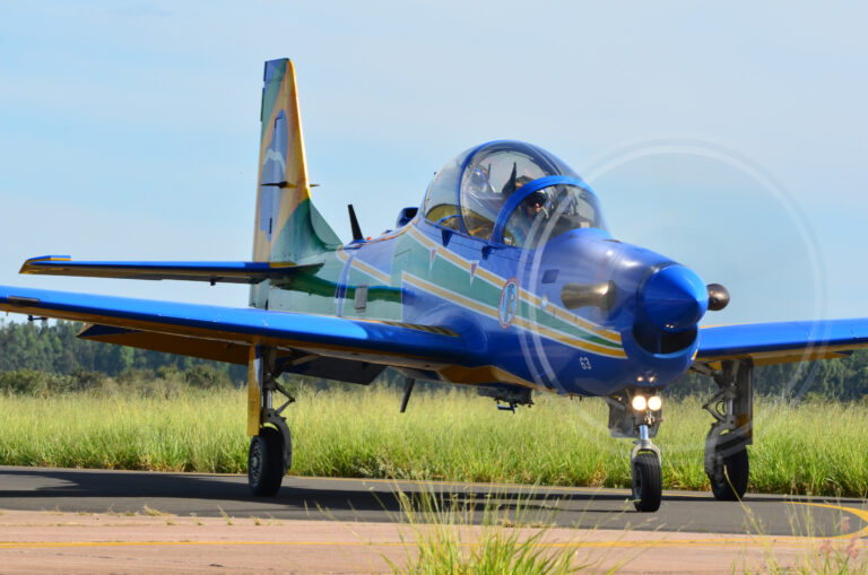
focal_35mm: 225
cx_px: 434
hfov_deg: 9.2
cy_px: 288
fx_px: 5415
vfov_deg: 6.1
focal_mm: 150
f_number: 16
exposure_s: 1/80
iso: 100
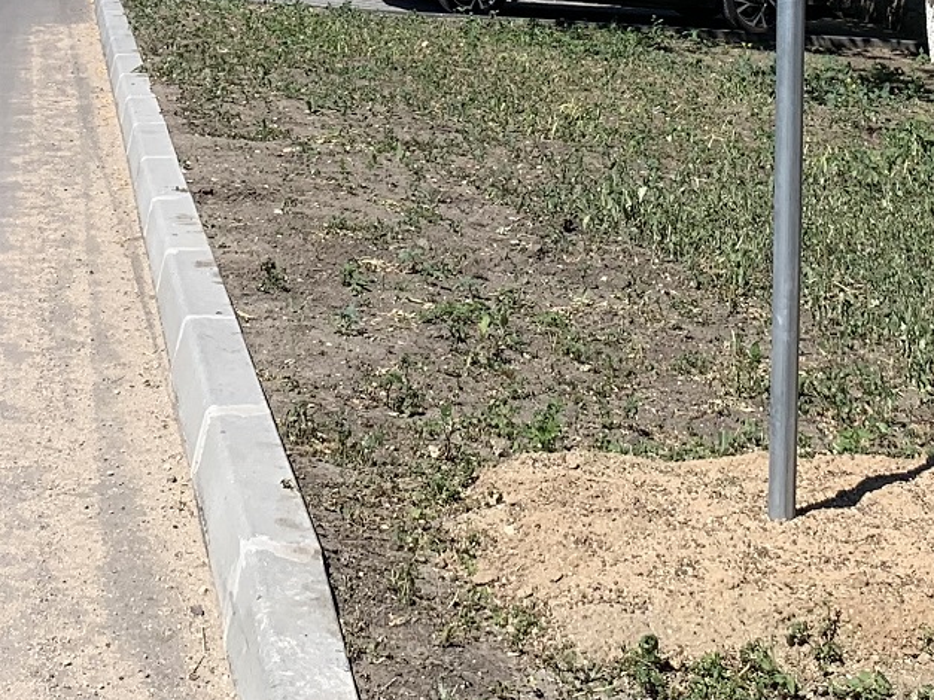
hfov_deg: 23.4
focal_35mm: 83
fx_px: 2239
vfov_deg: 16.2
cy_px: -353
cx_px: 262
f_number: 1.8
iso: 25
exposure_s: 1/2481
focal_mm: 4.25
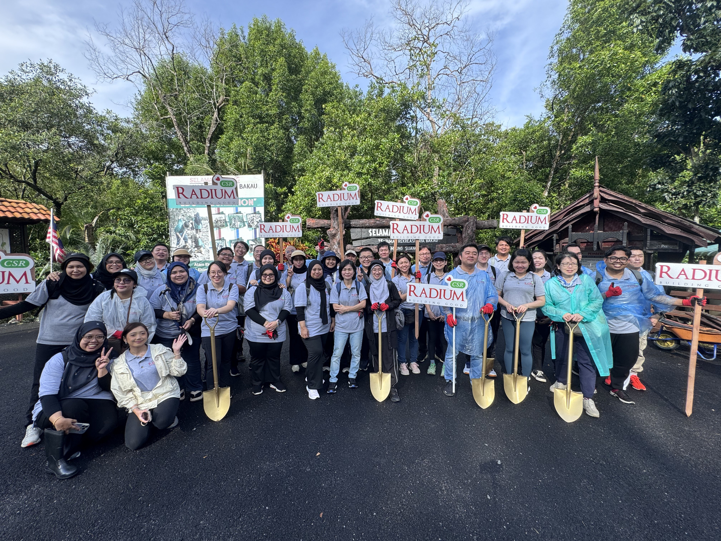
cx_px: 360
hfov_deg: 102.1
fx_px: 292
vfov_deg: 85.7
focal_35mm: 14
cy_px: 270
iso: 40
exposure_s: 1/587
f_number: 2.2
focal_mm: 2.22
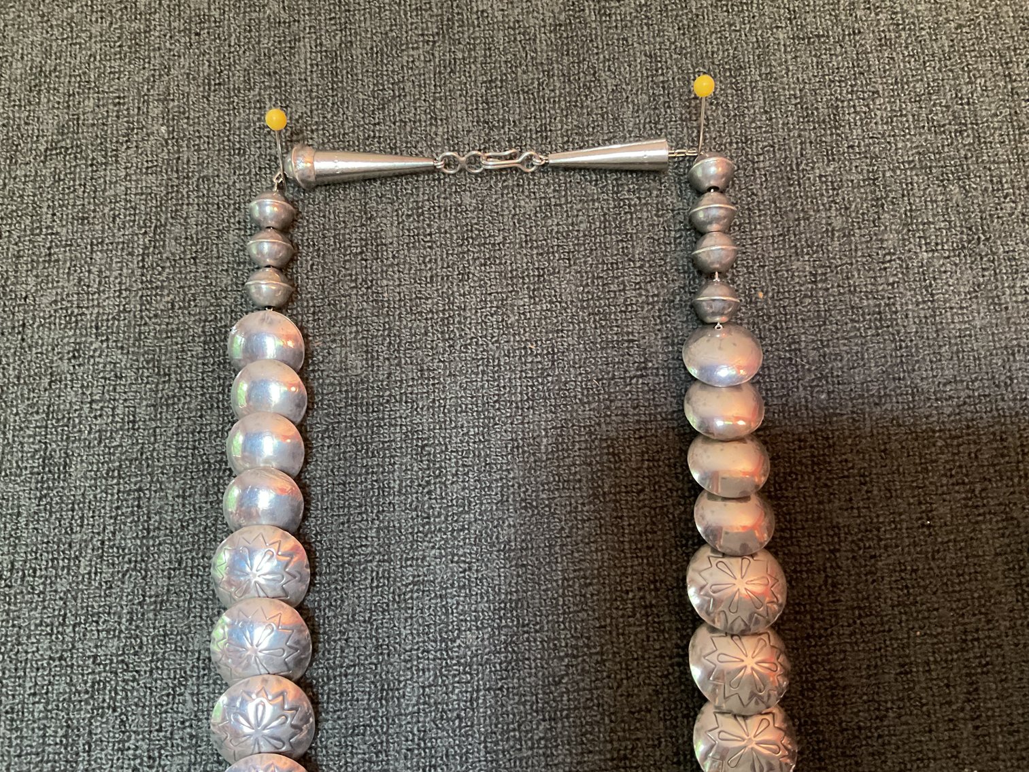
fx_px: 862
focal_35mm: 29
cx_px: 514
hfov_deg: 61.7
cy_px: 386
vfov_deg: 48.2
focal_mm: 3
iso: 400
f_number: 1.8
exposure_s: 1/30
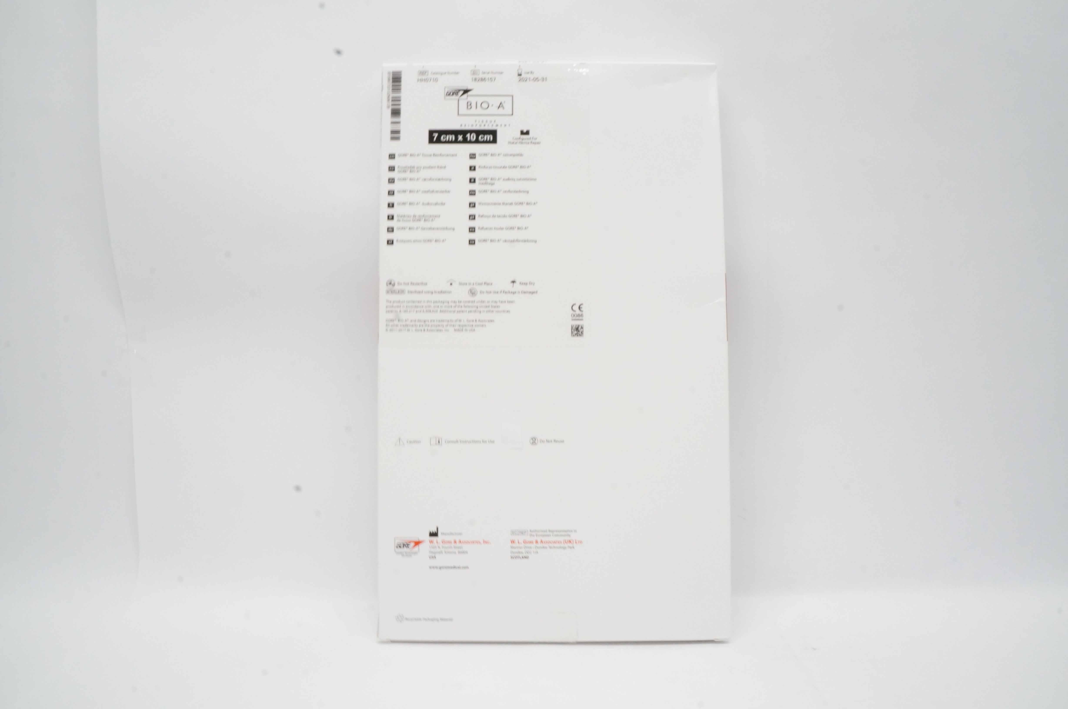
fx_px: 800
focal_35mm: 27
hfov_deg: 67.4
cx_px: 534
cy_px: 354
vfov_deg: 47.8
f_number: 22
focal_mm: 18
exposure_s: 1/13
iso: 1600
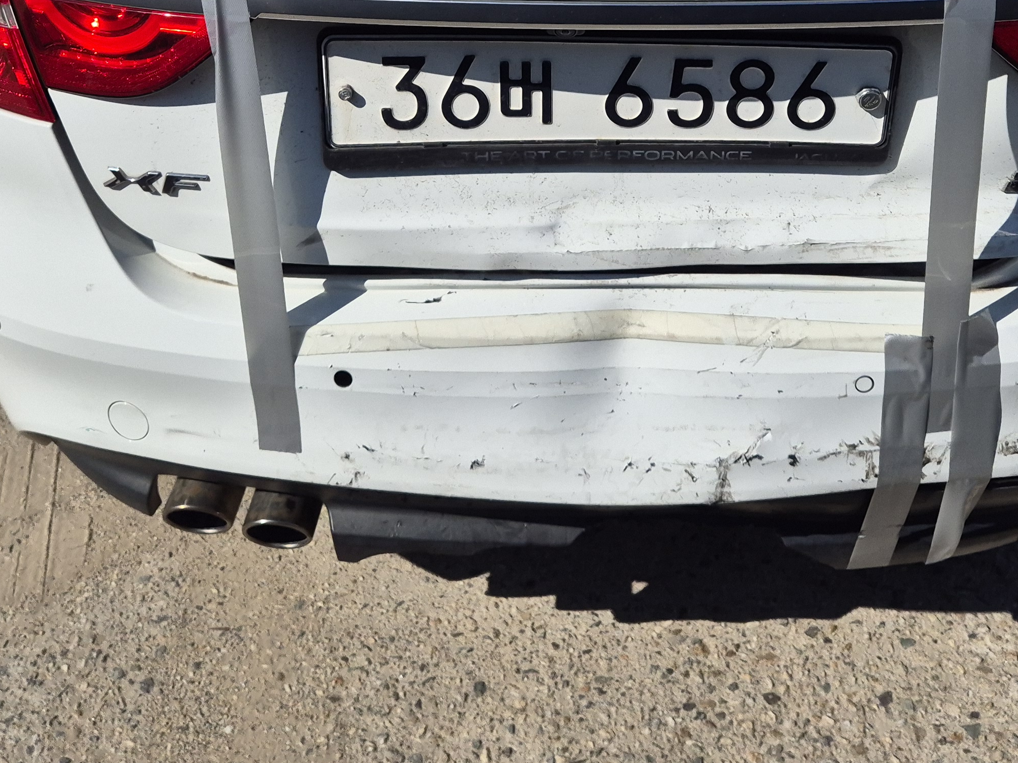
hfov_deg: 41.2
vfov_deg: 29.8
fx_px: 1353
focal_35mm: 46
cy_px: 40
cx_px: 575
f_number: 1.8
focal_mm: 5.4
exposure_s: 1/3672
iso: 25
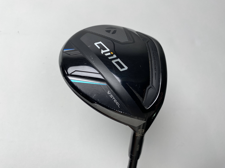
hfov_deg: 67.3
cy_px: 84
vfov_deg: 53.1
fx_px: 169
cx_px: 112
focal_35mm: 26
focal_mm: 4.25
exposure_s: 1/139
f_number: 1.8
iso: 32
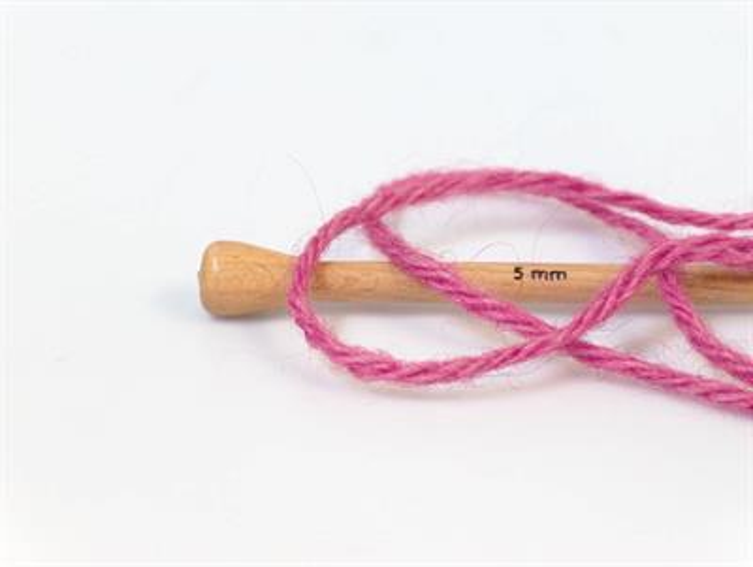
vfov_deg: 12.8
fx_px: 2526
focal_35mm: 116
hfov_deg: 17.0
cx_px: 376
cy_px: 284
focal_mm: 23.76
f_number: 3
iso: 200
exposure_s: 1/35.1
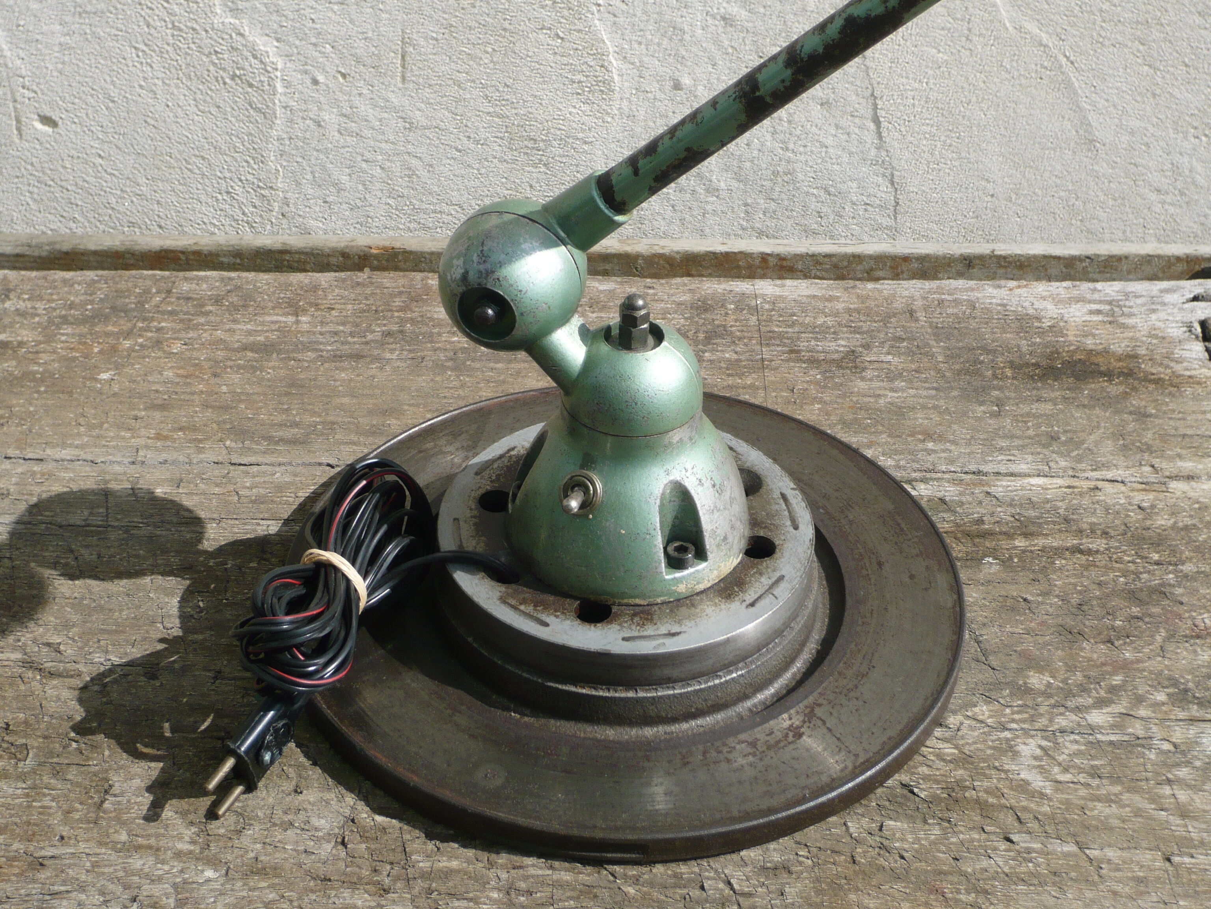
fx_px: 2344
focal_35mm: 67
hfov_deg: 29.0
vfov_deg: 21.9
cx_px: 606
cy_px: 454
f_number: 4.5
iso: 100
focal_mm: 11.1
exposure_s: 1/640
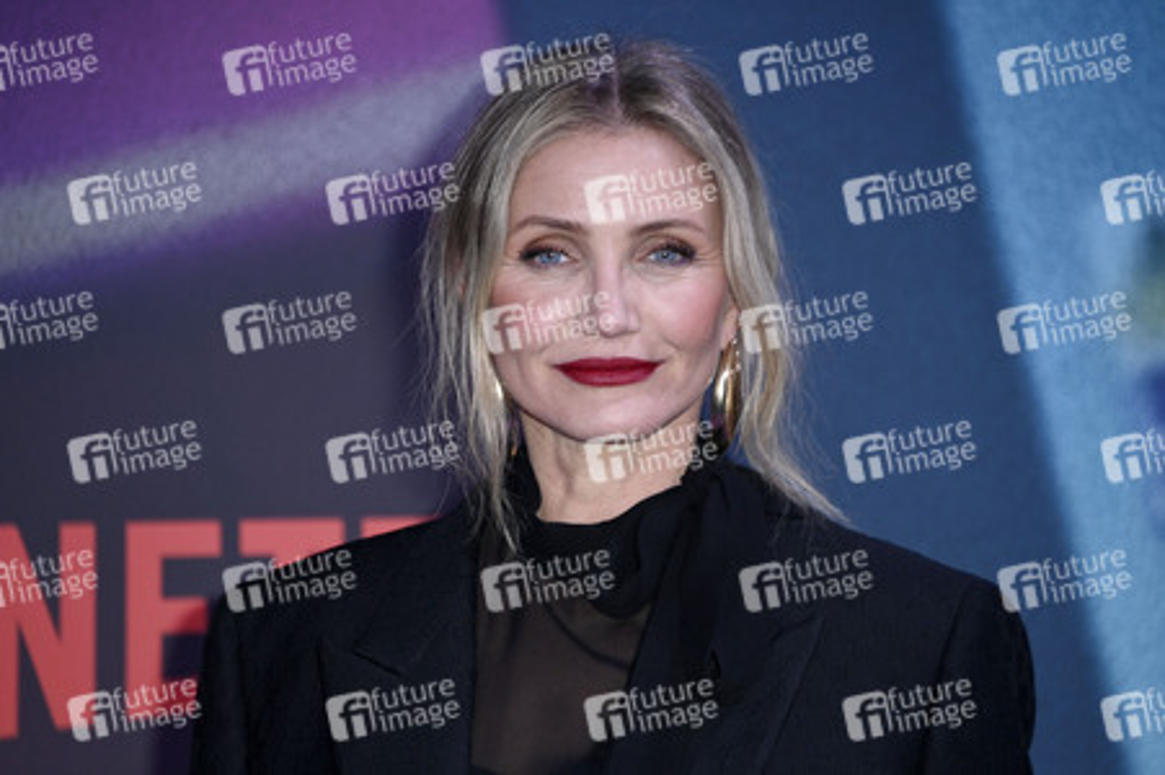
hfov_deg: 6.9
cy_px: 388
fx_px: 9701
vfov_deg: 4.6
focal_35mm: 300
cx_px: 582
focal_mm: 300
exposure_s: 1/250
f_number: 5.6
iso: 1000
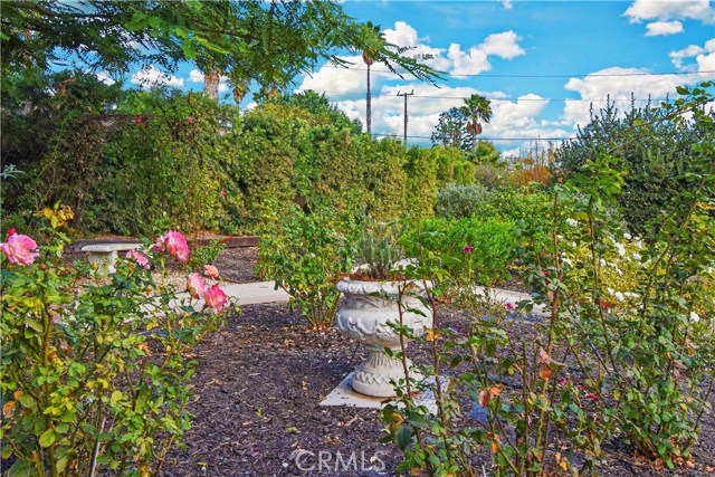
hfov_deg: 61.9
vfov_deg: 43.6
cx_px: 358
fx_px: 596
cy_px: 238
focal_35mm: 30
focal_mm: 20
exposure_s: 1/160
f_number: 11
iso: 250
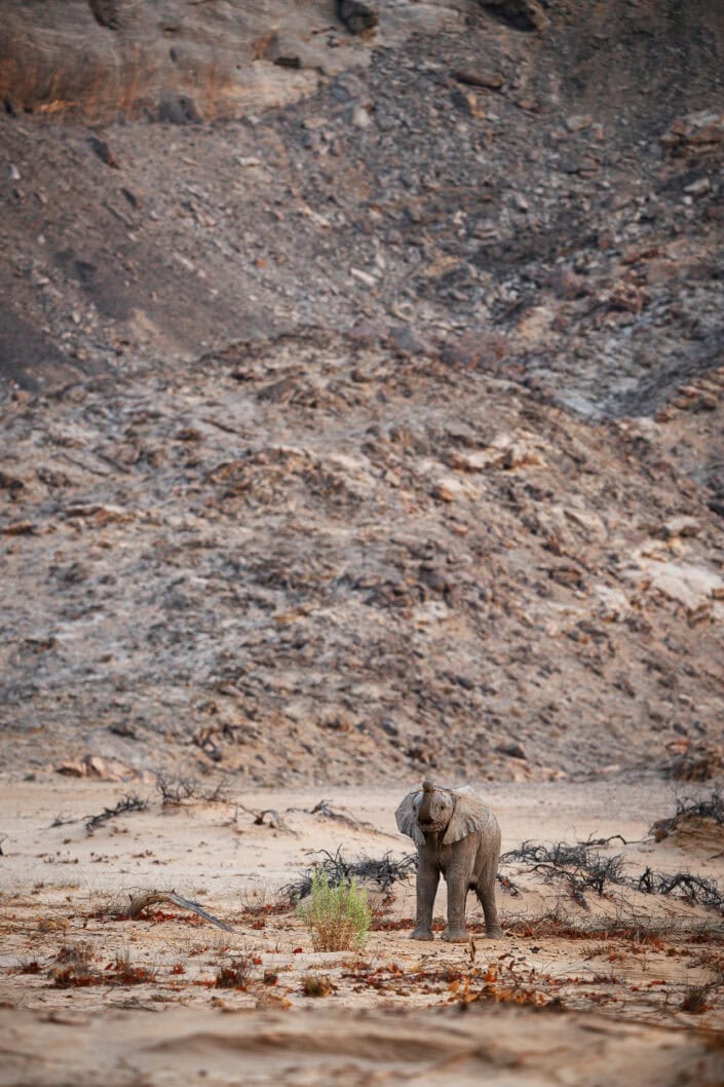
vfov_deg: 10.8
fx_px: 5733
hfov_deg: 7.2
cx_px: 362
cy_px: 544
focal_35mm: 190
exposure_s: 1/80
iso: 500
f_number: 5.6
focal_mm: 190
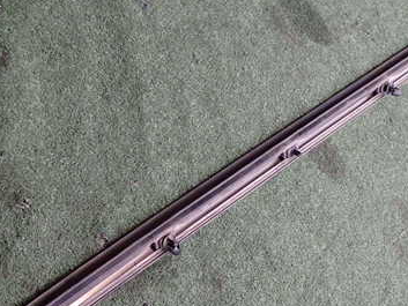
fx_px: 601
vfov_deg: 28.4
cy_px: 201
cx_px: 213
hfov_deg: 37.5
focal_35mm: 51
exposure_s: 1/100
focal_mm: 5.4
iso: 200
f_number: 2.3
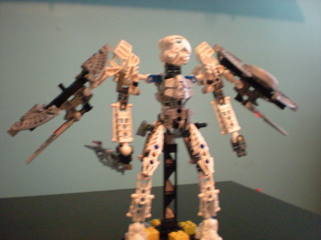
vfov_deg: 37.7
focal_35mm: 38
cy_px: 120
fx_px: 352
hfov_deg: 49.0
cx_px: 160
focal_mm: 6.3
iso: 800
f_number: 3.1
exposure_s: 1/5.9
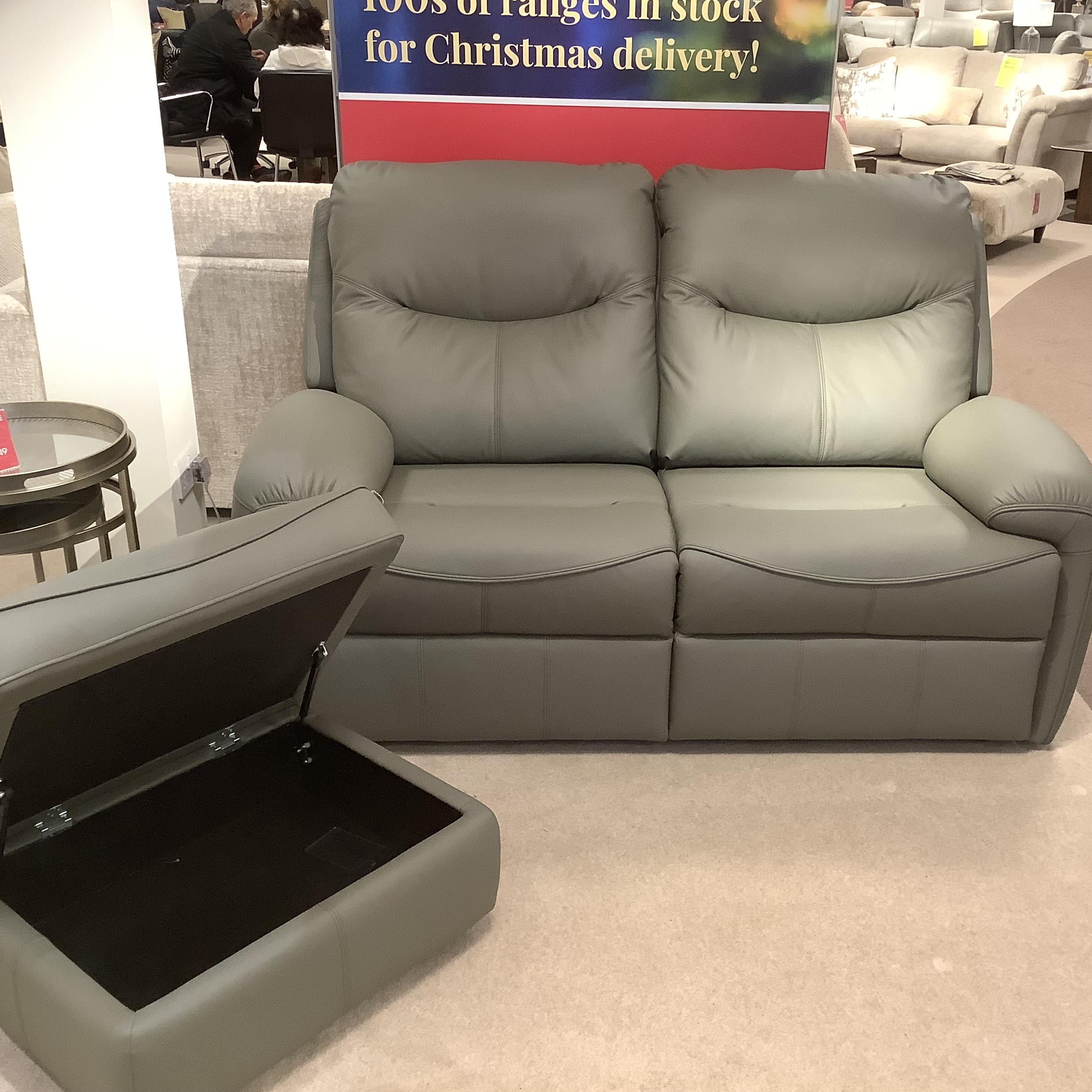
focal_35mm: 37
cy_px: 544
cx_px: 624
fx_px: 1321
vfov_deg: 44.9
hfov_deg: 44.8
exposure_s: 1/50
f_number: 2.4
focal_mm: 3.3
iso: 160
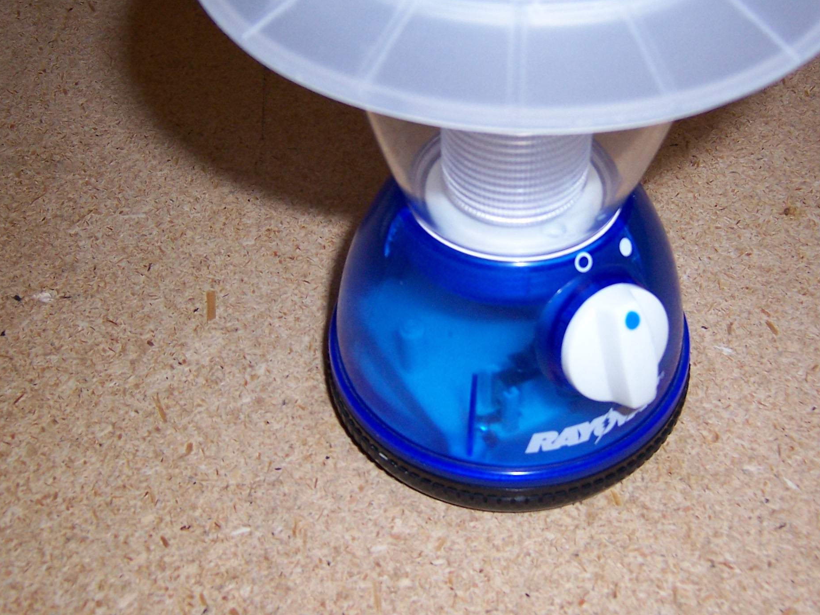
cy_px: 270
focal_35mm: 46
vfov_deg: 31.5
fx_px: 1090
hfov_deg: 41.2
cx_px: 382
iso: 140
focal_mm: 5.5
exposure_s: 1/60
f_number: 2.8
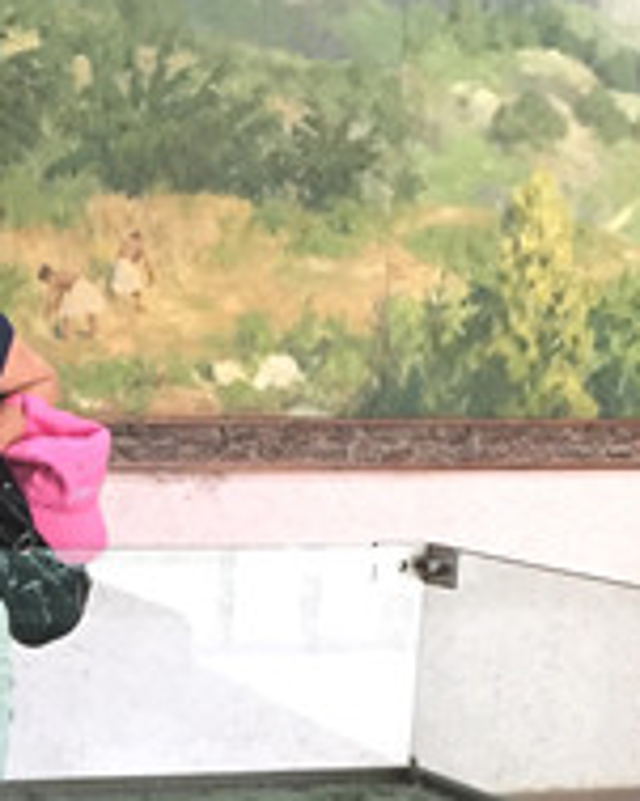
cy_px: 877
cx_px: 4
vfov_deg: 20.3
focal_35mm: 90
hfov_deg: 16.7
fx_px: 2133
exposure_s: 1/33
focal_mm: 4.15
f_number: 2.2
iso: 160
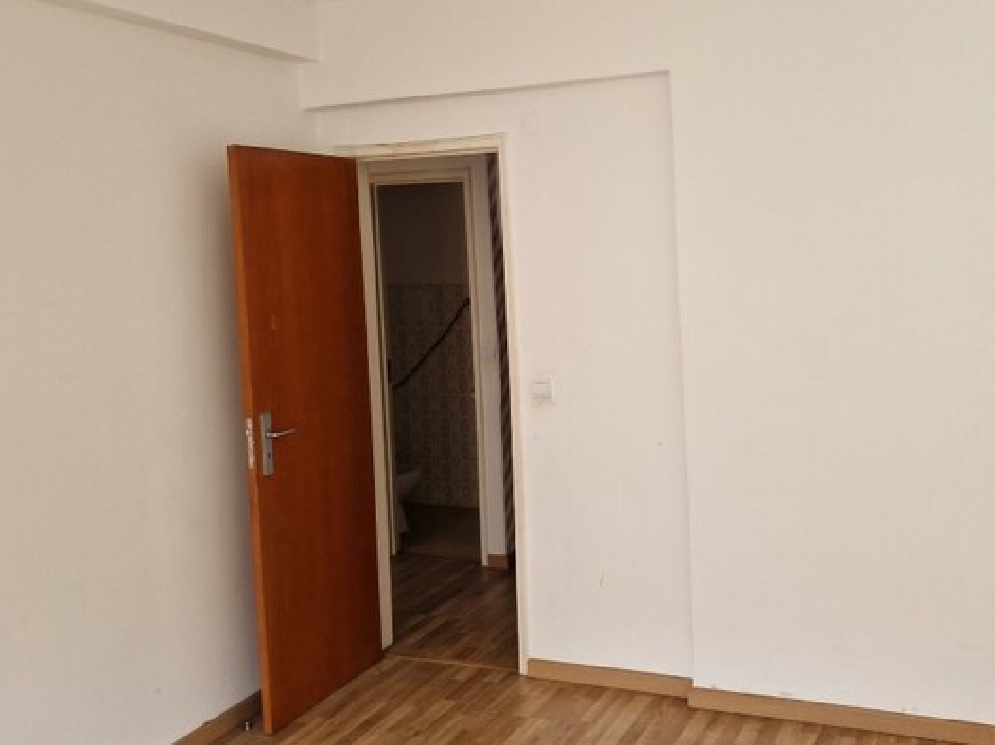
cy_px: 306
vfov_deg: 40.5
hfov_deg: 52.1
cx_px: 624
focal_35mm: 35
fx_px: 1006
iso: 64
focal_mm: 6.4
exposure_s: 1/180
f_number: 1.8
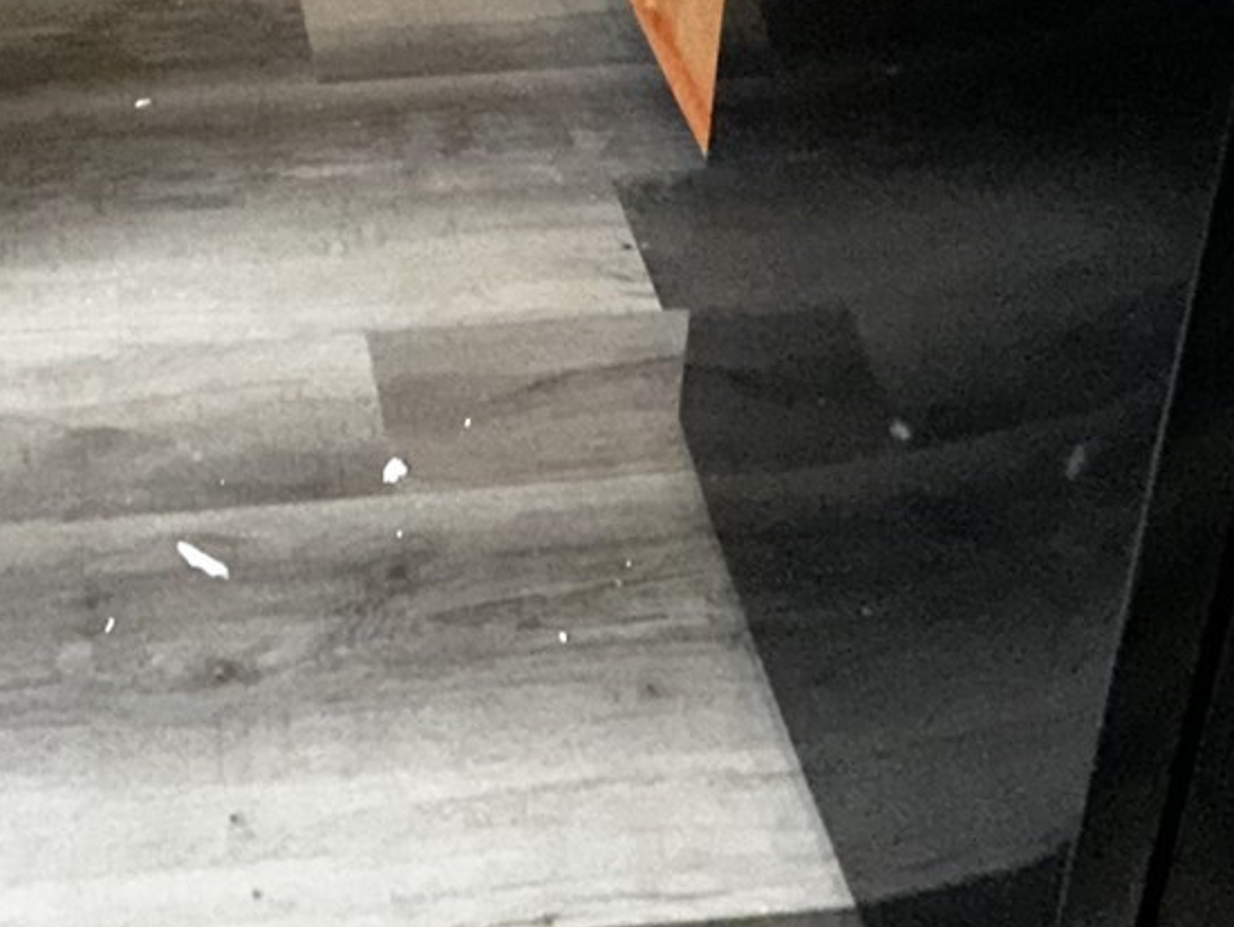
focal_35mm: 52
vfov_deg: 21.2
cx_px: 170
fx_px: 1855
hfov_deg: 35.1
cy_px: -638
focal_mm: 2.22
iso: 250
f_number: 2.2
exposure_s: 1/60
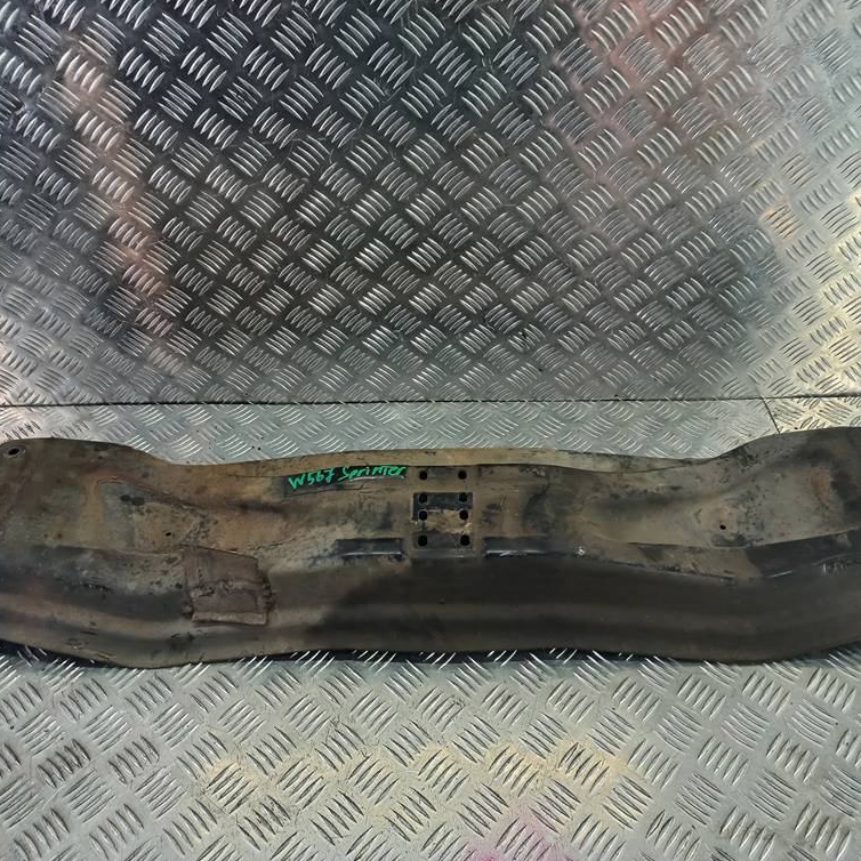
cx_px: 427
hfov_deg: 54.0
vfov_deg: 54.0
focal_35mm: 30
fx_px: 844
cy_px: 430
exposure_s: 1/50
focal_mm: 4.6
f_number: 1.8
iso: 50
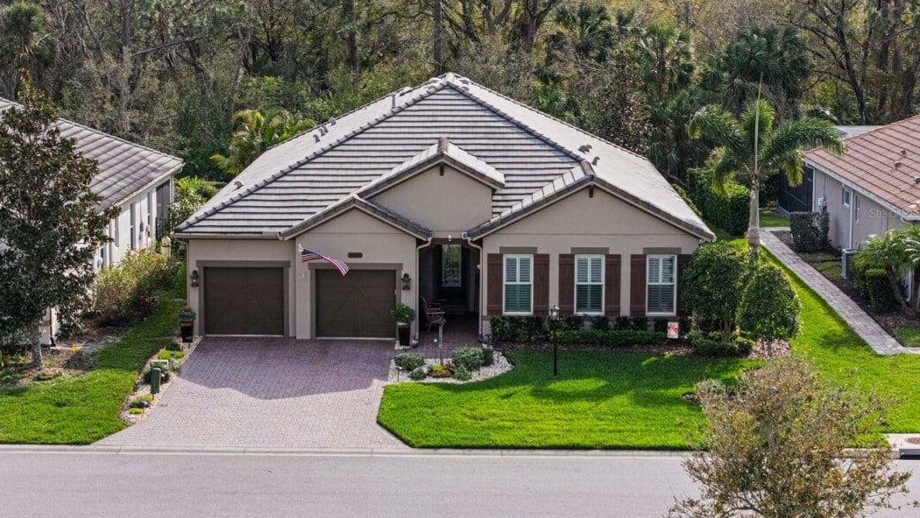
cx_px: 460
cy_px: 213
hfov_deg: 27.5
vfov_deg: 15.7
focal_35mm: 77
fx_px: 1879
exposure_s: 1/1500
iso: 170
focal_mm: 19.35
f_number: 2.8
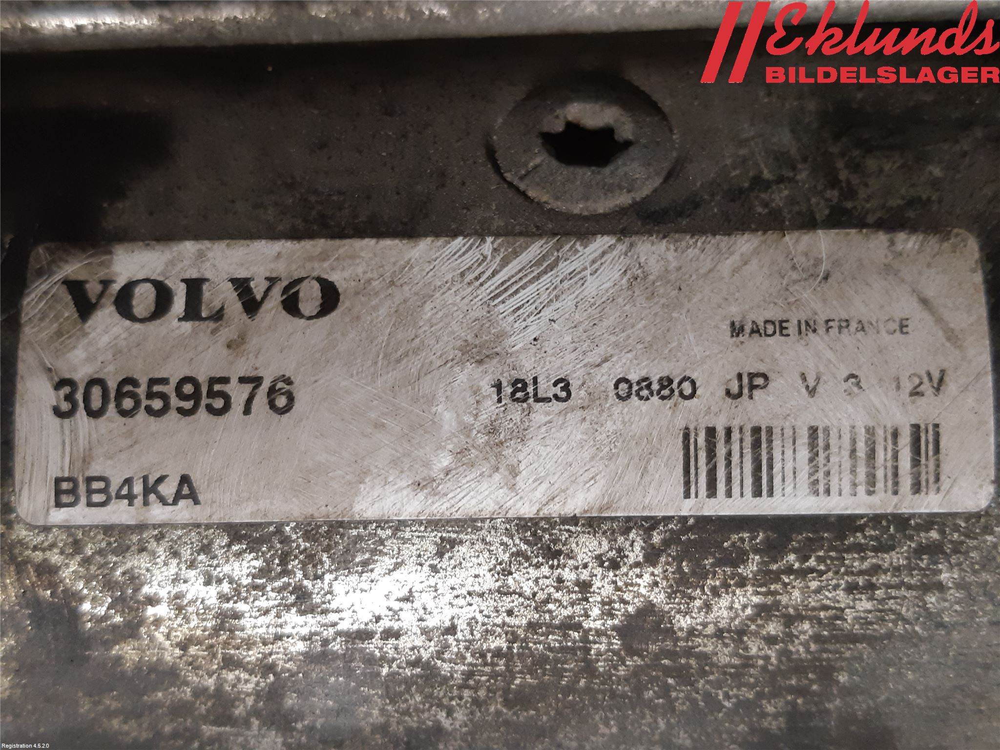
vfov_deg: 53.1
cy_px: 375
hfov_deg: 67.3
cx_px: 500
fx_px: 751
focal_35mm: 26
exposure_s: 1/50
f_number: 1.7
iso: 160
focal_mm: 3.93
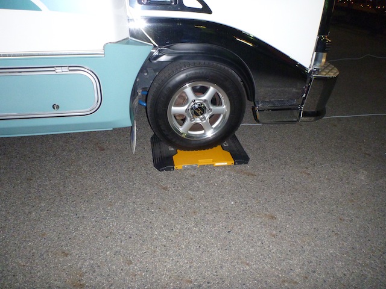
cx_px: 193
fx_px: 312
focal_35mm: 28
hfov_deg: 63.4
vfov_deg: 49.7
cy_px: 144
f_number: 3.3
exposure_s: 1/60
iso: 500
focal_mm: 4.9
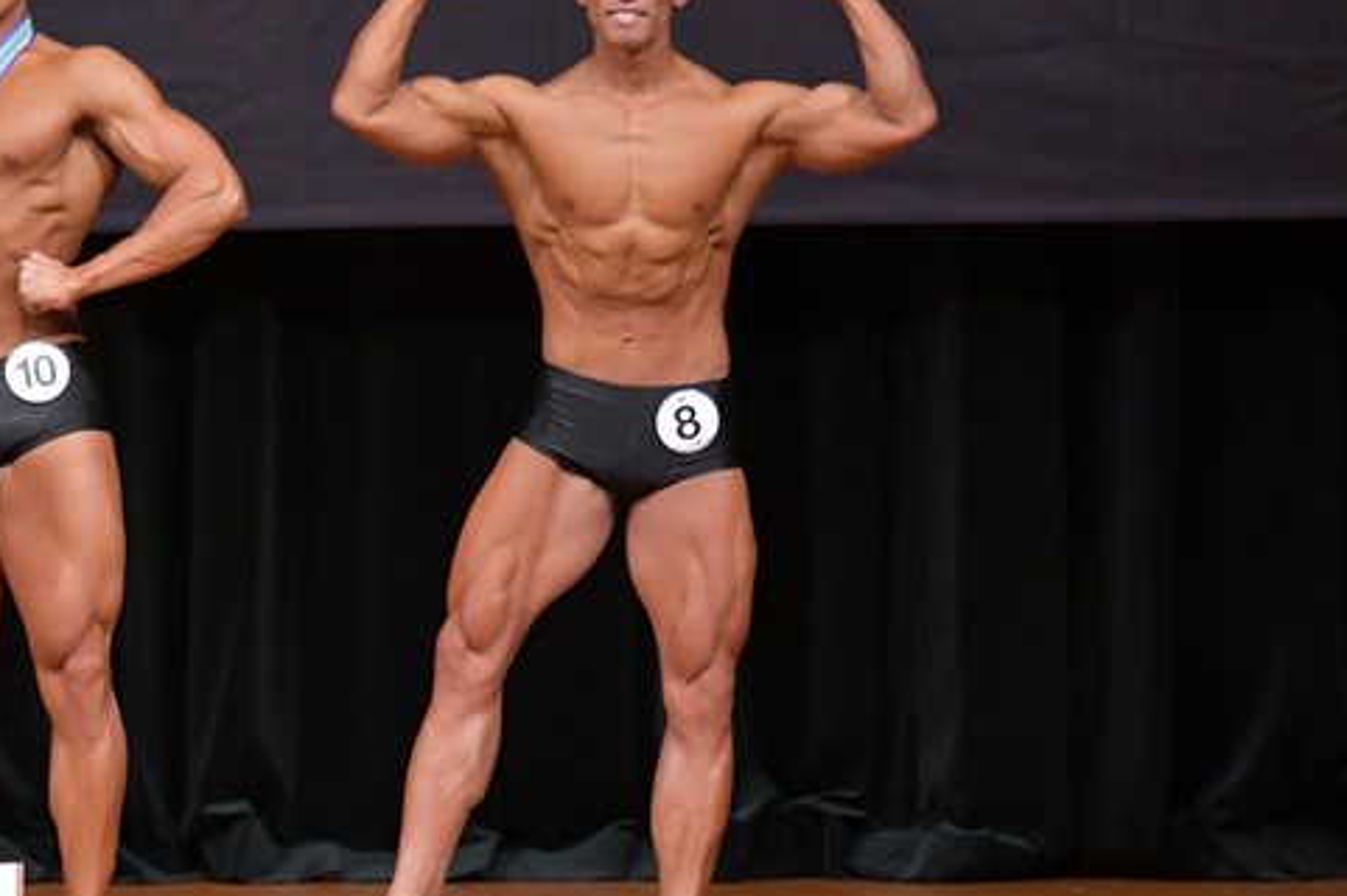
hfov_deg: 5.0
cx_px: 360
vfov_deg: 3.3
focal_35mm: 411
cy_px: 384
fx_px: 15367
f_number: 5.6
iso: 5000
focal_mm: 170
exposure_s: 1/400
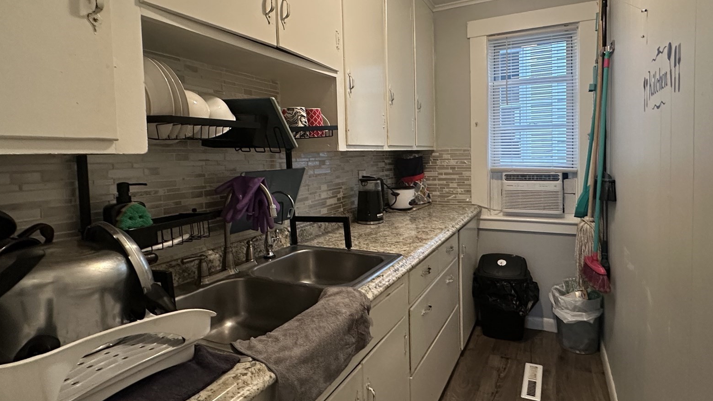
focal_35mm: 20
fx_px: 378
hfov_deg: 86.3
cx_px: 395
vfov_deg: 55.7
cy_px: 173
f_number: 2.2
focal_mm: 2.22
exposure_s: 1/60
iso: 640
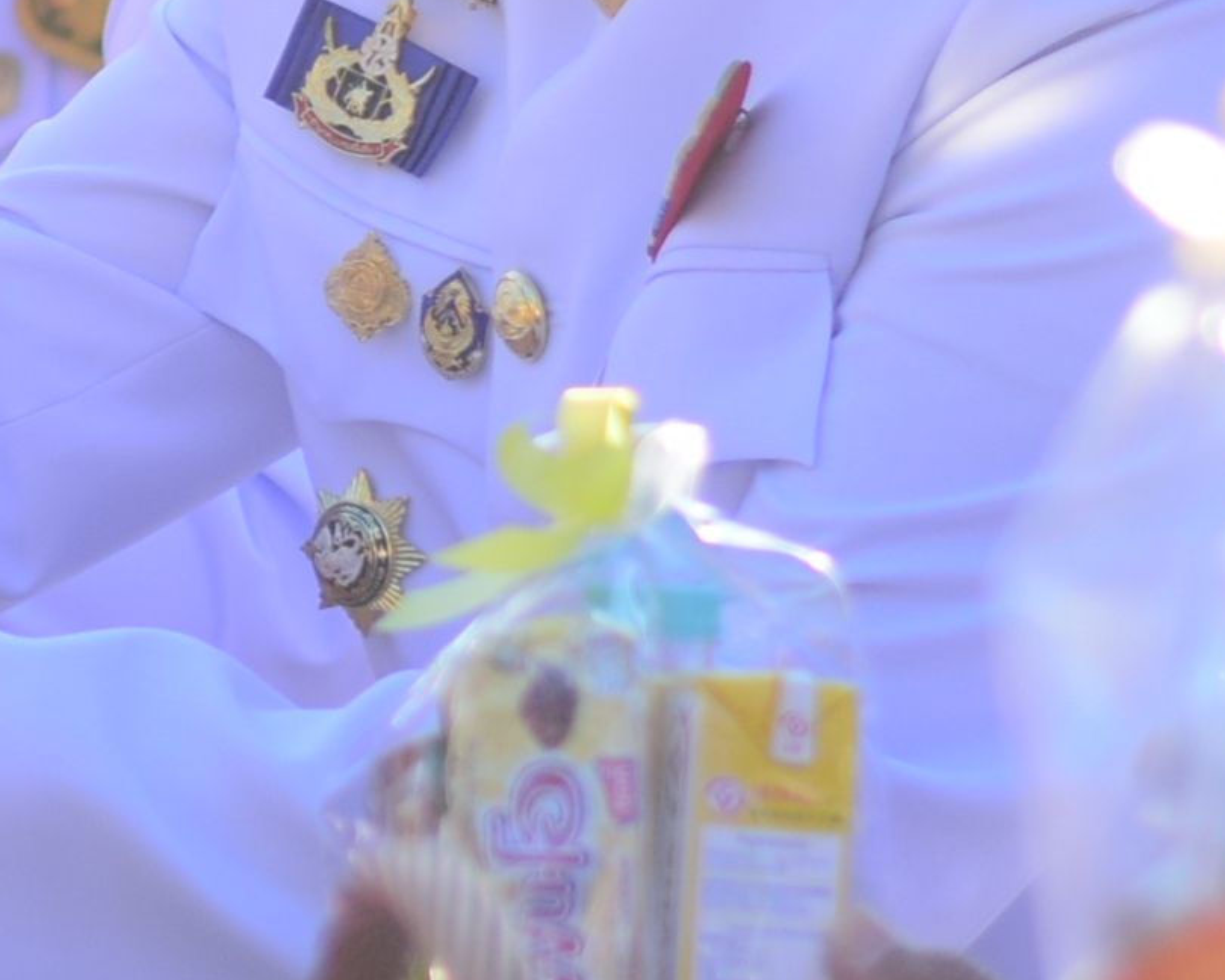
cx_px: -1186
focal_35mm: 391
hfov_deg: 4.9
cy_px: 253
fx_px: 14176
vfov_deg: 4.0
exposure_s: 1/2000
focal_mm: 50
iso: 250
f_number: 2.5
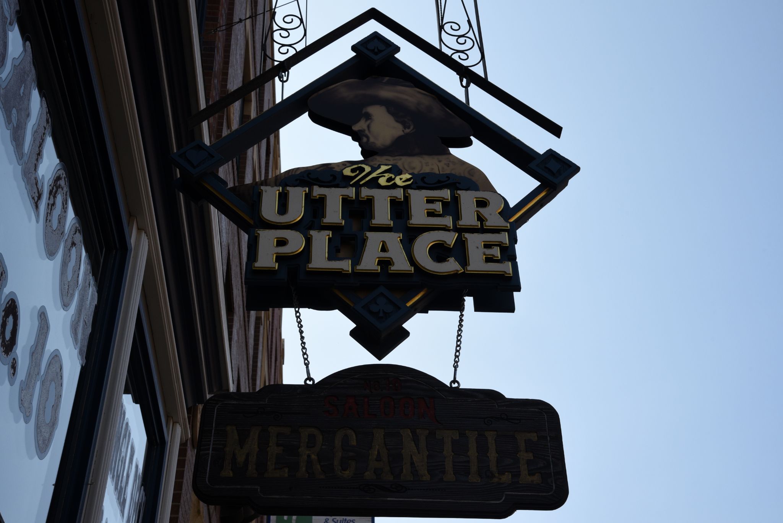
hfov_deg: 41.1
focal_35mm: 48
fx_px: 1044
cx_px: 392
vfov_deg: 28.1
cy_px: 262
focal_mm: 48
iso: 400
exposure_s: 1/500
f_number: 11
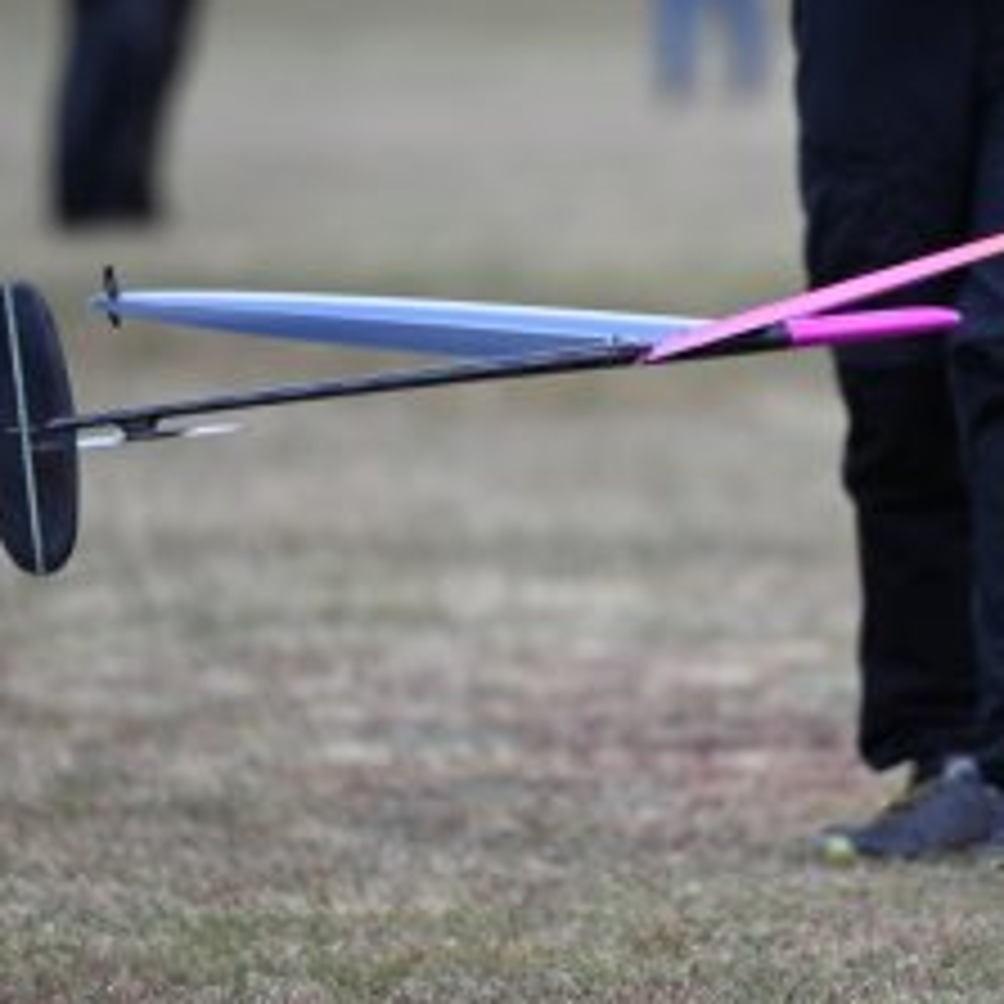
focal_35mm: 757
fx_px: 24840
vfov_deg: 2.3
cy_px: 576
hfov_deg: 2.3
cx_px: 705
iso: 320
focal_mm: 400
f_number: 6.3
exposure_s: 1/640
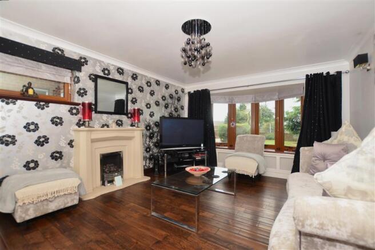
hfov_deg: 100.4
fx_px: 156
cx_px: 188
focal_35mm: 15
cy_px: 125
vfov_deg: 77.3
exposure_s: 1/30
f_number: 5
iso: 200
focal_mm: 10
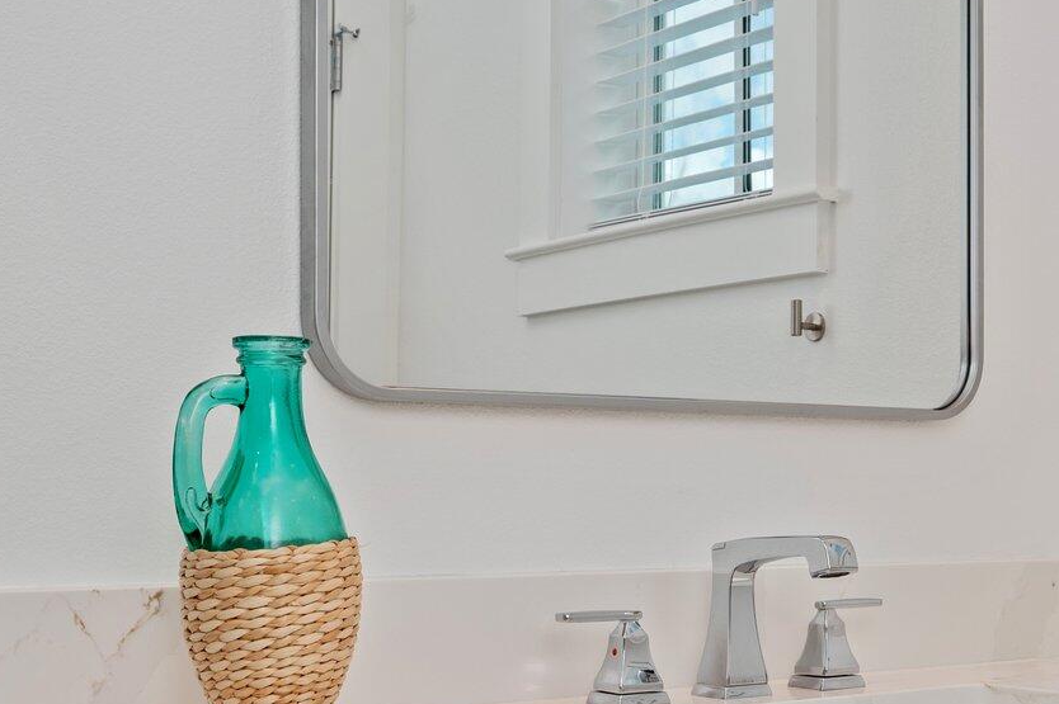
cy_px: 501
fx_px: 1624
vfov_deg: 24.3
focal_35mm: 55
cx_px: 858
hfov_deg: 34.9
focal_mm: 22.5
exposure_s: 1/60
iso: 100
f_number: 9
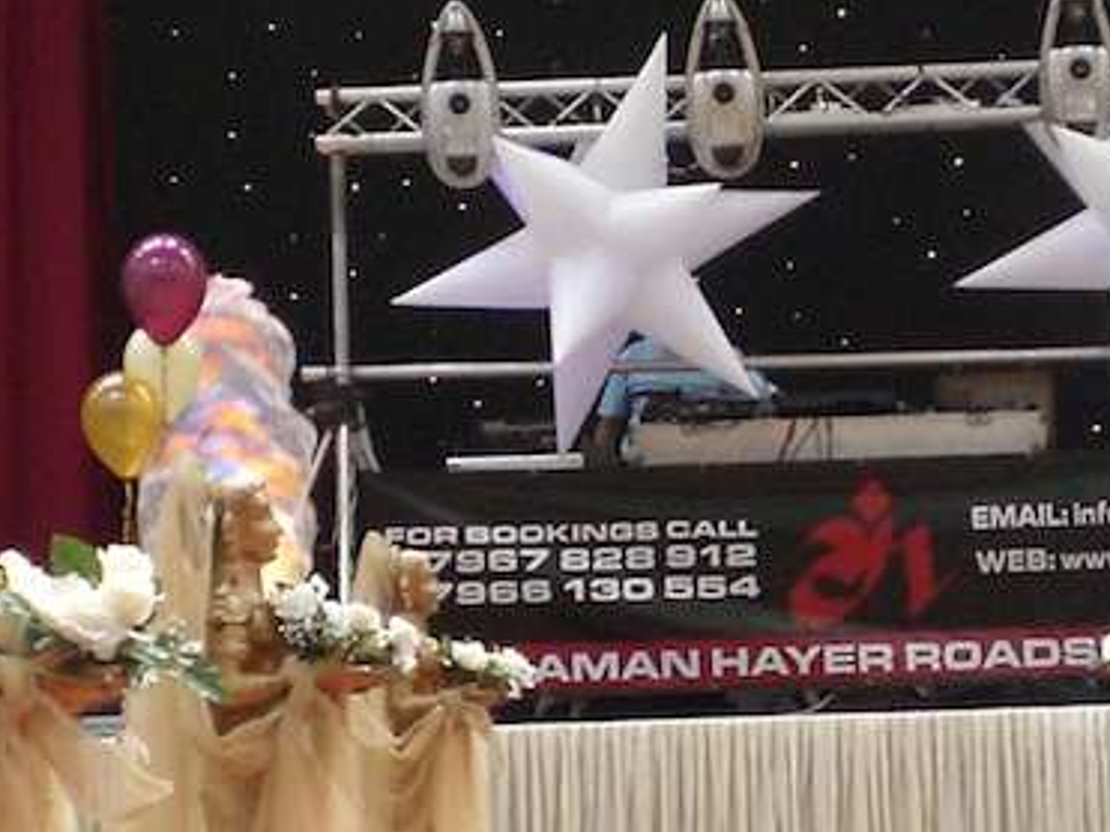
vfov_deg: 9.0
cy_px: 551
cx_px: 820
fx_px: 5289
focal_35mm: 165
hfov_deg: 12.0
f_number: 3.6
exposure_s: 1/100
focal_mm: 8.44
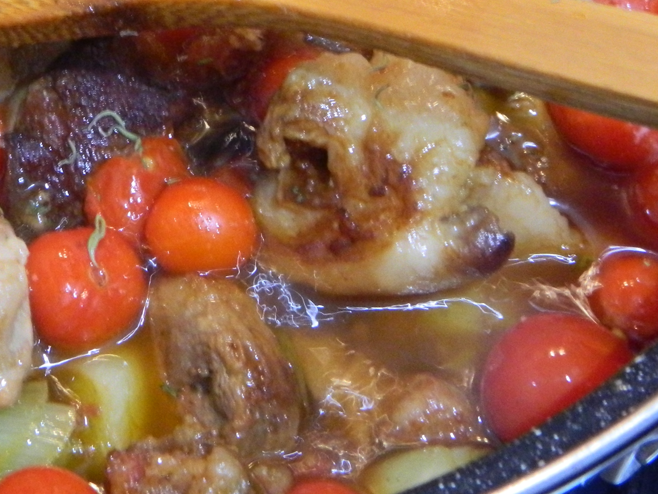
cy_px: -17
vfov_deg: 14.8
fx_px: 1863
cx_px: 77
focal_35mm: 98
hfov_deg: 19.7
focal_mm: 7.3
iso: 400
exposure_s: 1/8
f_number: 3.5
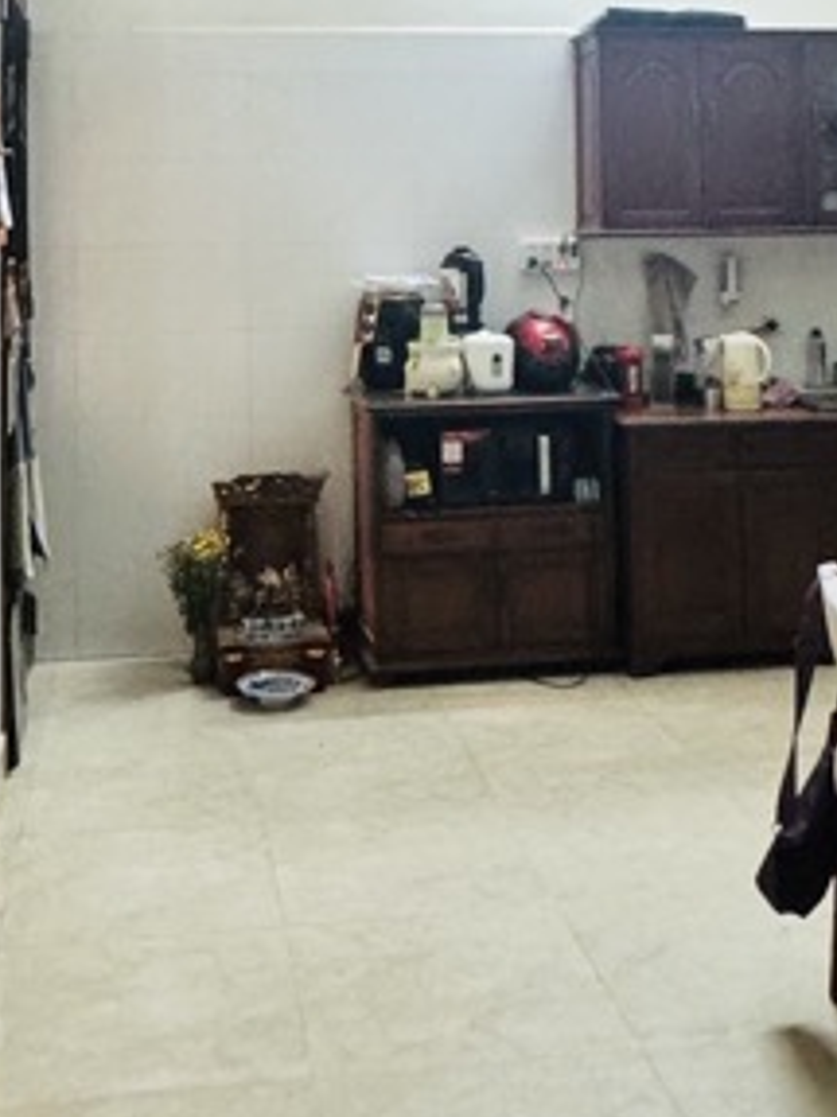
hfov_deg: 29.1
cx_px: 382
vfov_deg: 36.2
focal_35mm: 50
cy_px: 148
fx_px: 1613
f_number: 2.2
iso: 400
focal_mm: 2.22
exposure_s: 1/50
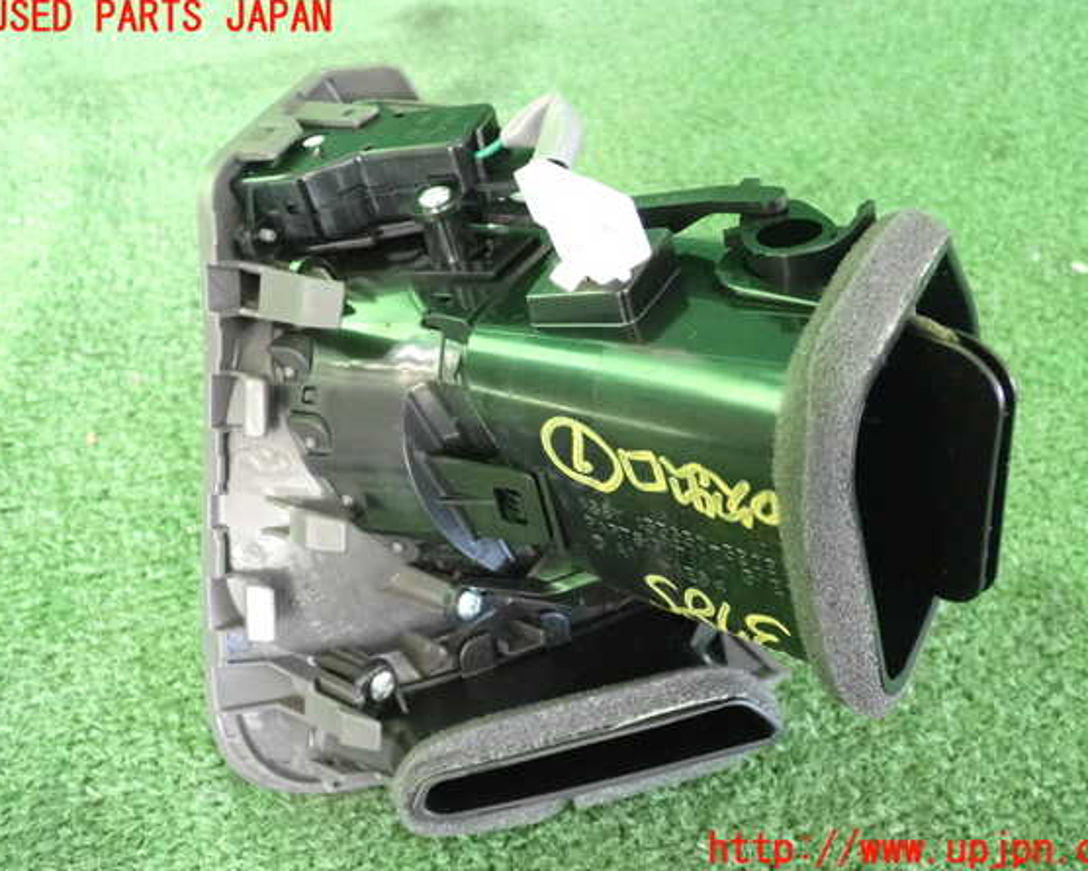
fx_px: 1288
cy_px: 435
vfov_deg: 37.3
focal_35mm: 40
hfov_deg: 45.8
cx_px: 564
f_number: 2.7
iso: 1600
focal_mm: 6.83
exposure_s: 1/125
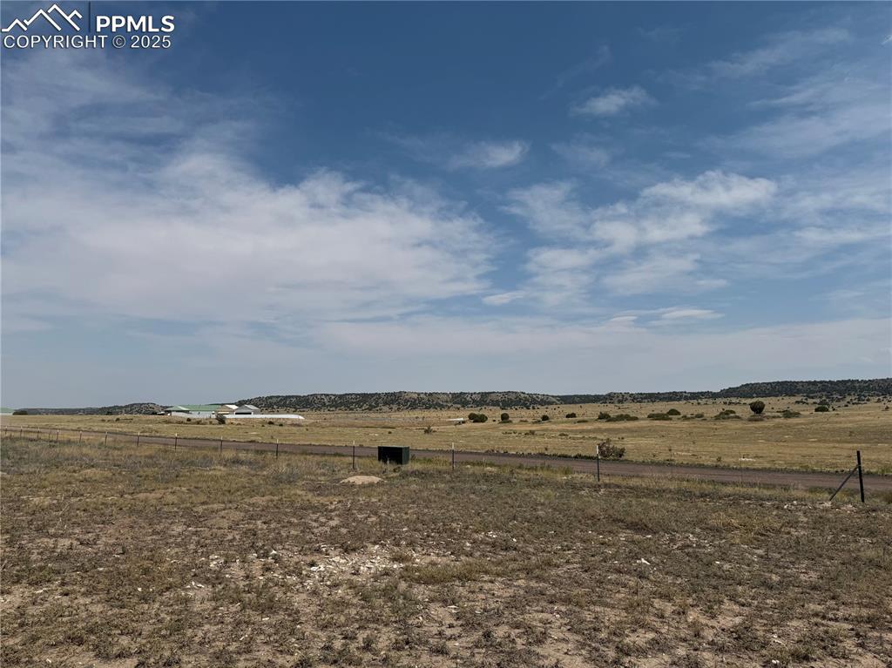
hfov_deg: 71.6
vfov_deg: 56.8
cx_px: 446
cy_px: 334
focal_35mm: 24
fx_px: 618
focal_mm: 6.76
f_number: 1.78
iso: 80
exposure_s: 1/12346
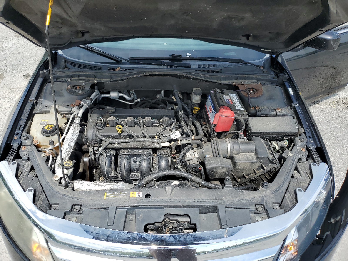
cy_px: 130
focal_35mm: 26
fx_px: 261
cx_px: 174
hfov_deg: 67.3
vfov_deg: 53.1
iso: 50
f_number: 1.5
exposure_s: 1/1667
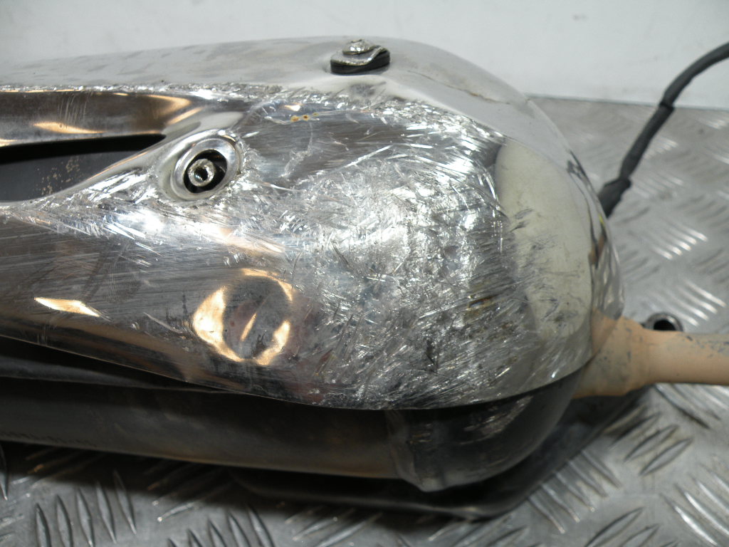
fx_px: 569
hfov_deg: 65.3
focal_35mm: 27
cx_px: 364
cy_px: 274
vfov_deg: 51.4
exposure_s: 1/68.4
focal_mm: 4.7
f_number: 3.2
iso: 64
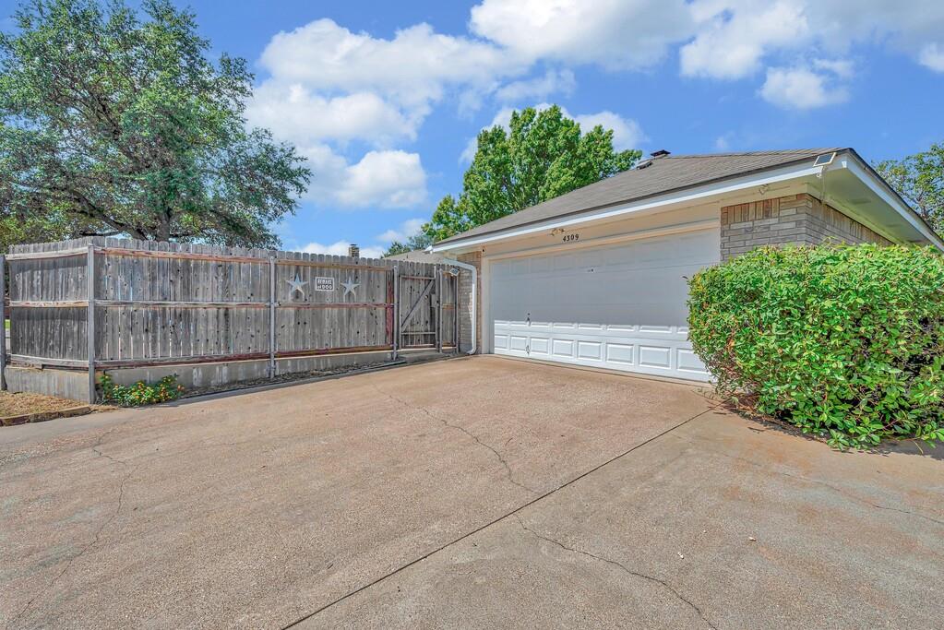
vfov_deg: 73.8
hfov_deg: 96.7
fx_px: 420
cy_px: 315
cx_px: 472
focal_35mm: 16
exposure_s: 1/2000
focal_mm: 16
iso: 100
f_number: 8
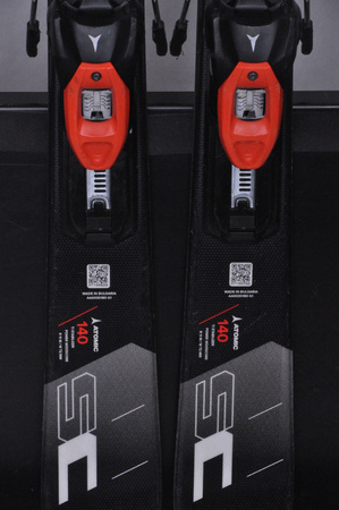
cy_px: 255
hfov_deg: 8.7
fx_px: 2230
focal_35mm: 158
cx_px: 170
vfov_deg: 13.1
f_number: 9.5
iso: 3200
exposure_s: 1/125
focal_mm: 105
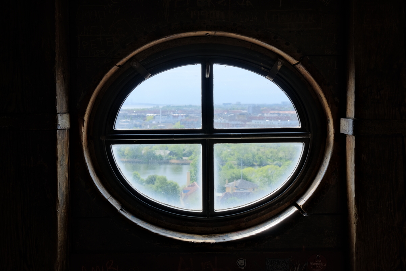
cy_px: 136
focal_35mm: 44
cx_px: 203
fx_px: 496
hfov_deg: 44.5
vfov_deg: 30.5
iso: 200
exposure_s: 1/100
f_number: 5
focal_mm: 29.2
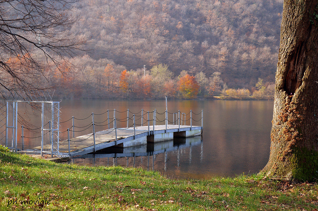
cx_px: 159
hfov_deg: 38.9
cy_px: 106
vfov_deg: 26.4
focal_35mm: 51
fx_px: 450
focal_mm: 34
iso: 200
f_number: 5.6
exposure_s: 1/125
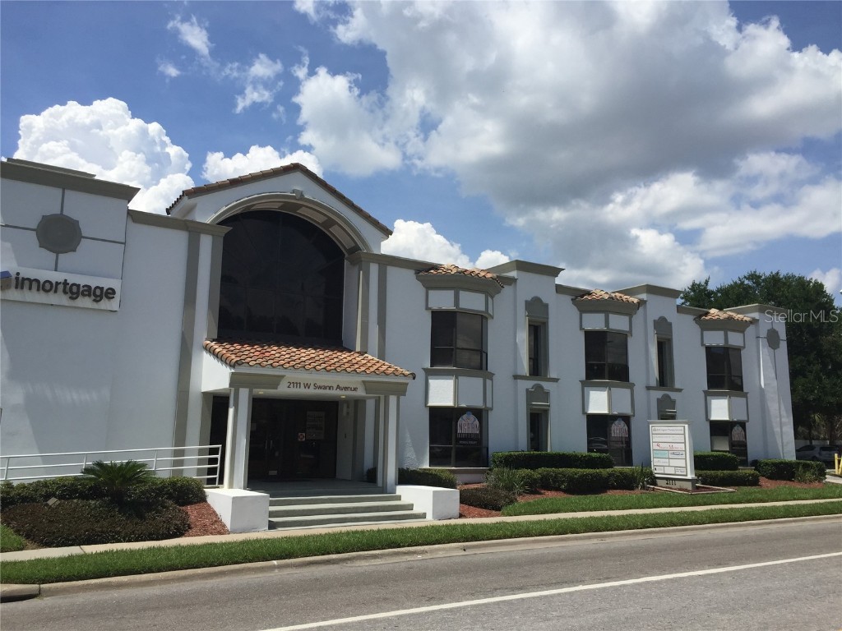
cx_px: 421
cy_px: 316
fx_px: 705
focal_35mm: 29
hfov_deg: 61.7
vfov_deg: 48.2
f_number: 2.2
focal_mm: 4.15
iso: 32
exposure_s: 1/3049
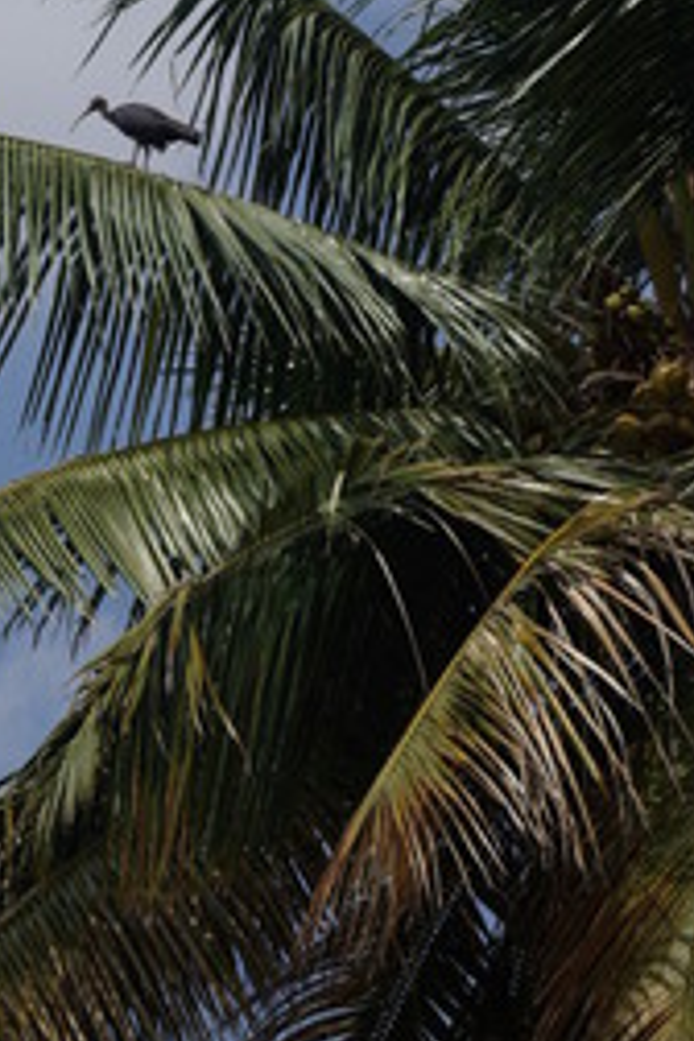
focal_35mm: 157
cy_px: 347
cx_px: 207
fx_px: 4538
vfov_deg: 13.1
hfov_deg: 8.7
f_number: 8
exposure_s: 1/125
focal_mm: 55
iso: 100
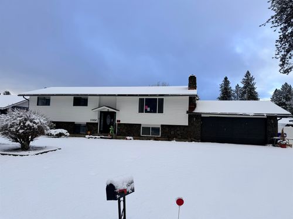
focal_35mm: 24
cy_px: 110
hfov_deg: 71.6
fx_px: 203
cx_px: 146
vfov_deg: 56.8
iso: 80
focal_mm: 6.76
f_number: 1.78
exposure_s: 1/1385
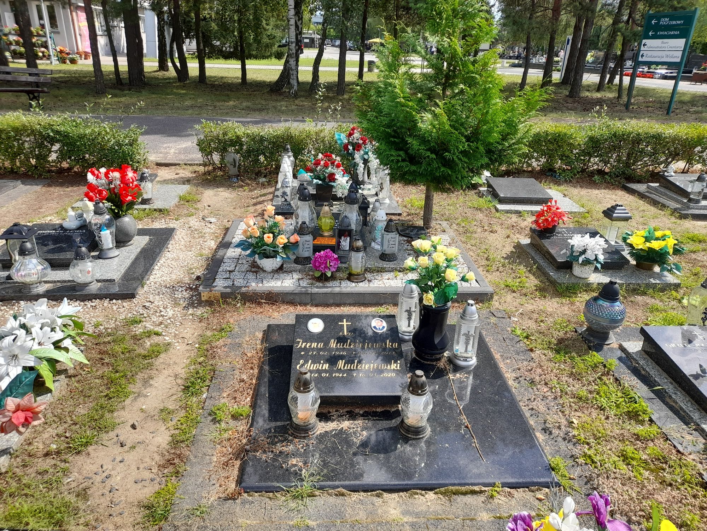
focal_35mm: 25
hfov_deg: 69.4
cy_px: 266
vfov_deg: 54.9
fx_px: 511
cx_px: 354
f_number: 2
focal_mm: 4.6
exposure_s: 1/400
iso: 20
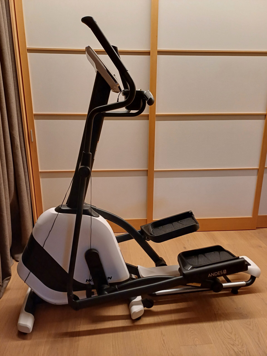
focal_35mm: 25
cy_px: 178
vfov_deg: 69.4
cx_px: 134
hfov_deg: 54.9
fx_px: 257
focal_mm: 4.65
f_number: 1.8
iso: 320
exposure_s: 1/33
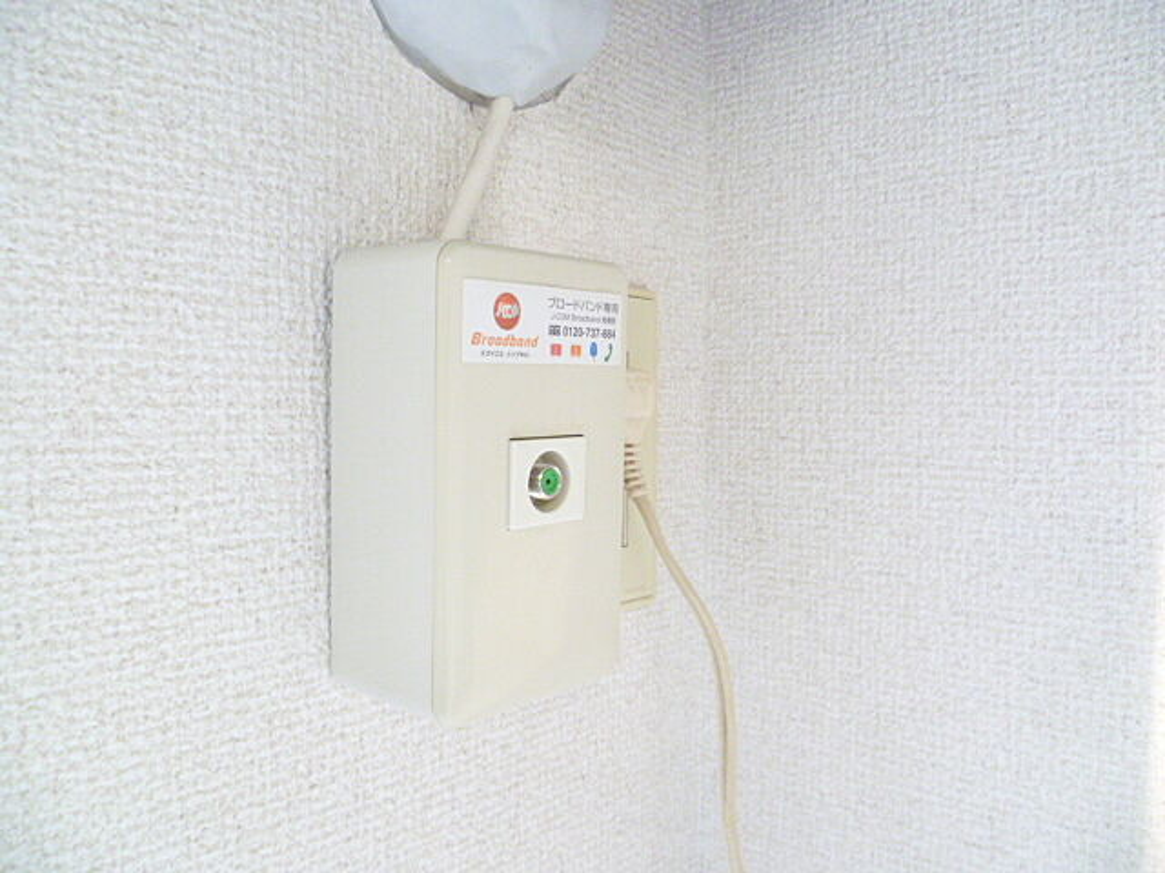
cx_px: 582
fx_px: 942
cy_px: 436
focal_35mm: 28
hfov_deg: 63.4
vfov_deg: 49.7
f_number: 2.8
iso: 800
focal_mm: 5
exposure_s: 1/60
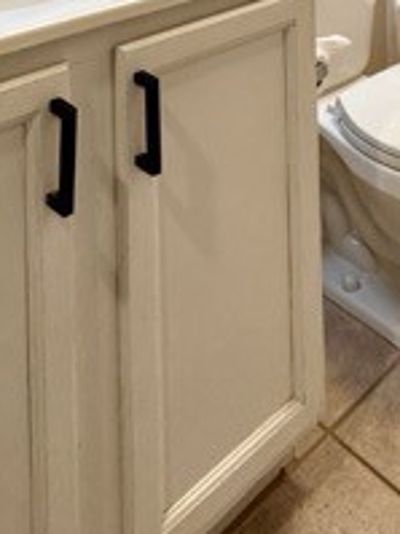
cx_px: 290
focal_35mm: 45
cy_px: -223
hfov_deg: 31.7
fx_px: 694
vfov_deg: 29.7
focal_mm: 2.22
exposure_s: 1/120
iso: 320
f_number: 2.2
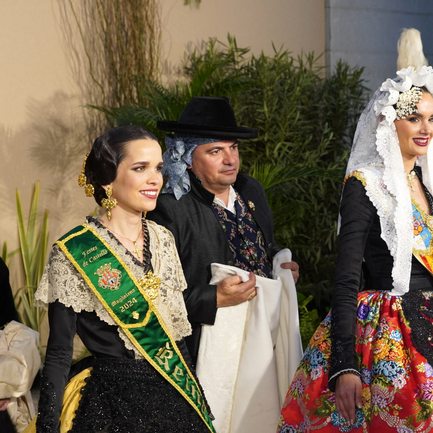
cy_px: 217
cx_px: 266
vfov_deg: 18.1
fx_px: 1359
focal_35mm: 96
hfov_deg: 18.1
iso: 500
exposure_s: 1/80
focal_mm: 50
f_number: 4.5
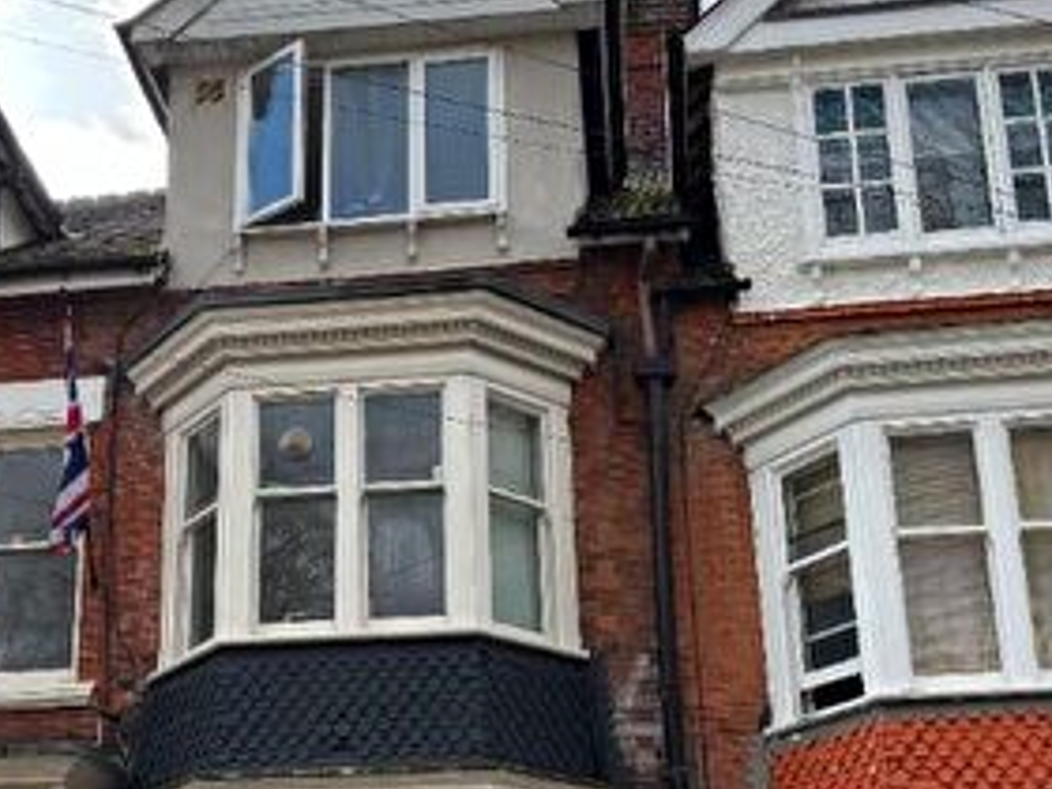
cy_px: 520
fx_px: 1975
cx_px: 361
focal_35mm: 65
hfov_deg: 29.6
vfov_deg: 22.5
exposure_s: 1/2857
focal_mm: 5.96
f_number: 1.6
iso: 50
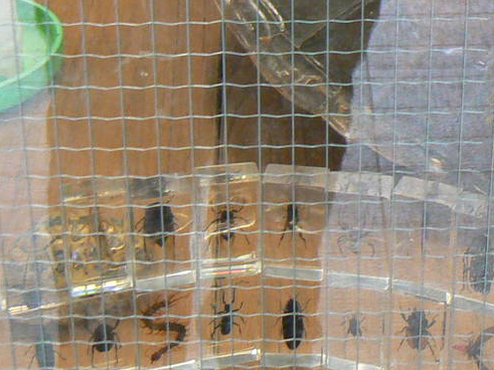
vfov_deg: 12.7
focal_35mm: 116
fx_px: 1654
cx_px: 409
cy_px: 39
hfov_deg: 16.8
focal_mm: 6
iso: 200
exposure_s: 1/30
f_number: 2.8
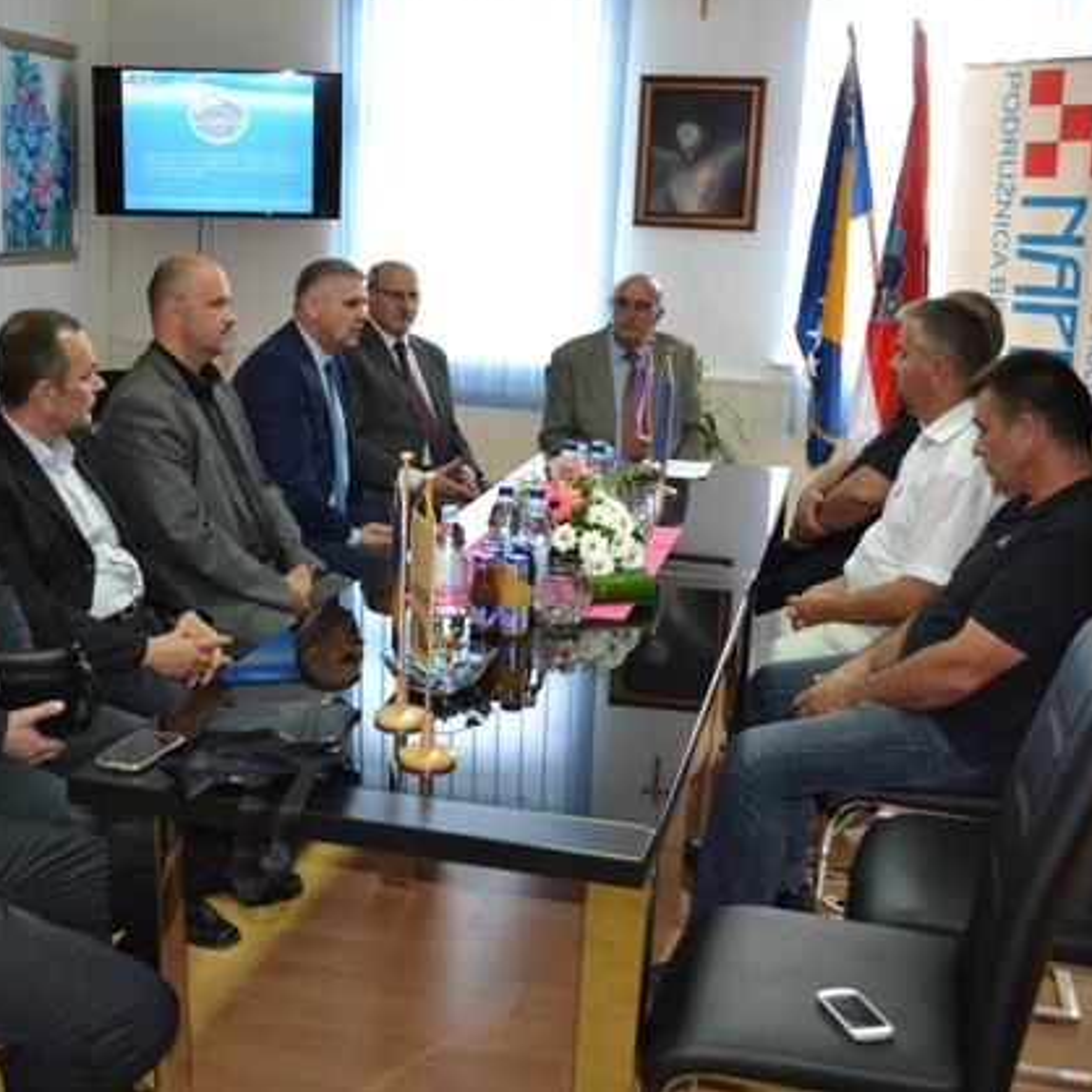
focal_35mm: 39
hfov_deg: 42.7
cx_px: 447
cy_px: 537
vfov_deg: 42.8
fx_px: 1392
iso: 900
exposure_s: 1/60
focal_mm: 20
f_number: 3.8
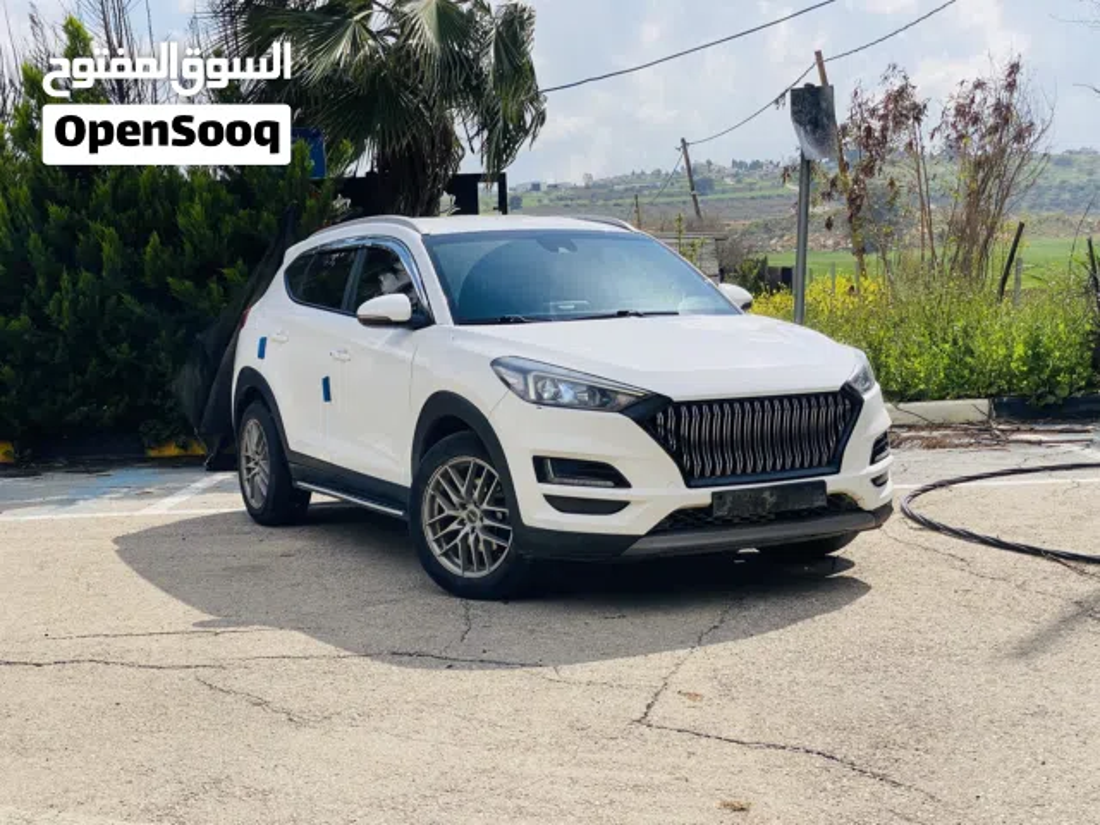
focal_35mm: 52
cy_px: 412
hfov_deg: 36.8
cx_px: 550
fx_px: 1652
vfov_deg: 28.0
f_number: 2
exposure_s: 1/2994
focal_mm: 6
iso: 20
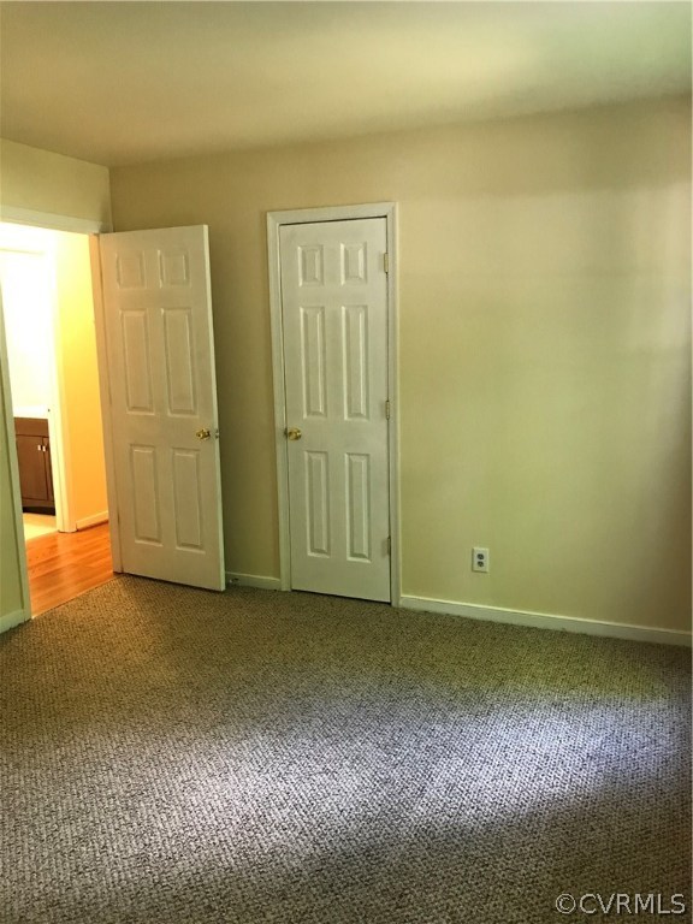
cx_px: 346
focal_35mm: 28
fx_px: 747
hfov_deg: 49.7
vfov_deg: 63.4
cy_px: 462
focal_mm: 3.99
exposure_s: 1/15
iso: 64
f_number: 1.8
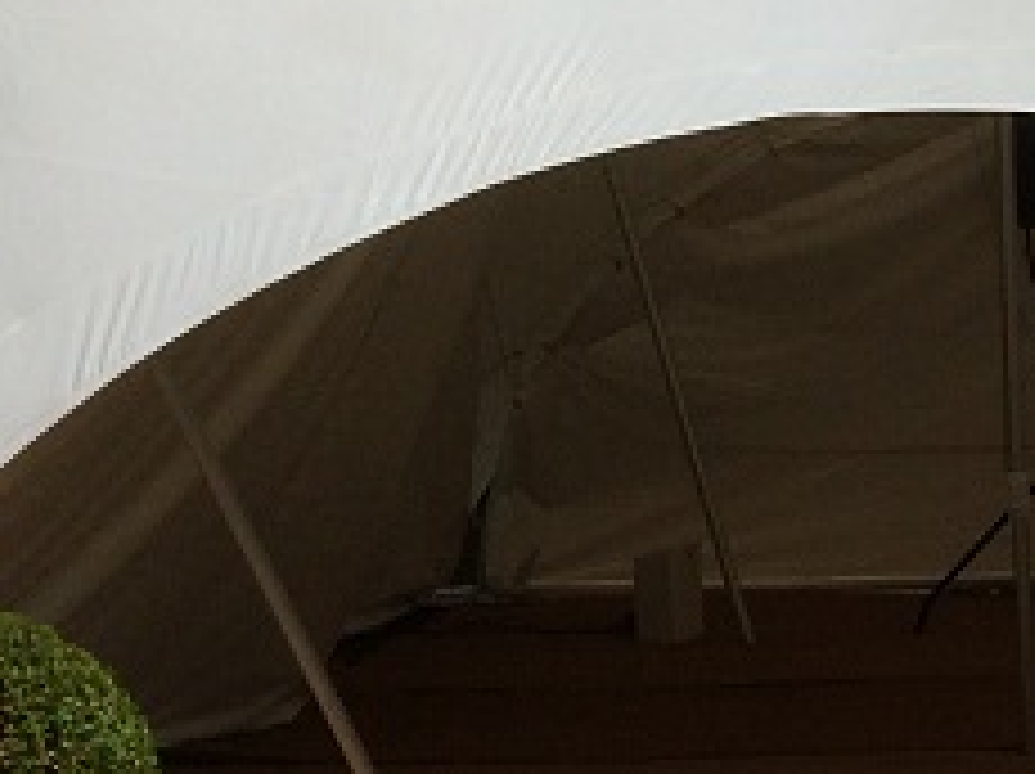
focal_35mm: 124
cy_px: 356
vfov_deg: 11.9
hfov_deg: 14.0
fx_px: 3704
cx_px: 1886
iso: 40
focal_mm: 4.12
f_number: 2.2
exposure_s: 1/6849
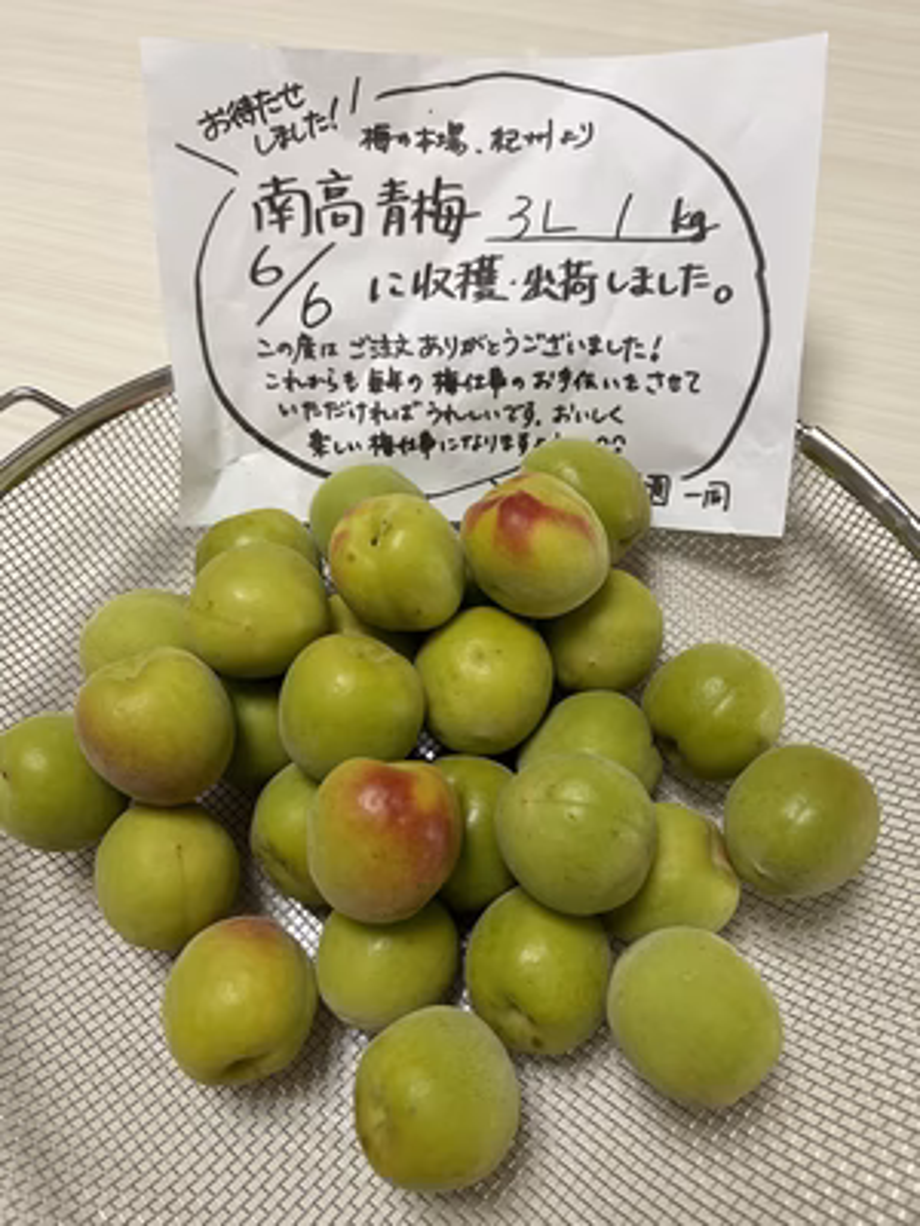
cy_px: 613
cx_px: 460
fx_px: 921
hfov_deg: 53.1
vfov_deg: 67.3
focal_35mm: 26
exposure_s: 1/76
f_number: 1.5
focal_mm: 5.7
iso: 125
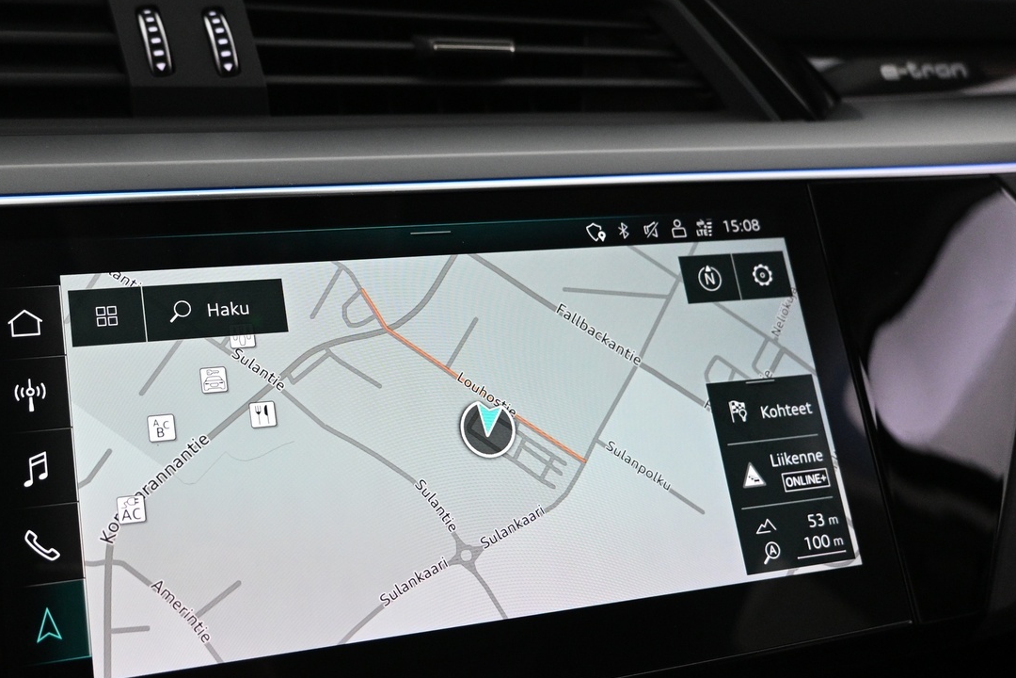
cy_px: 379
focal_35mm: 36
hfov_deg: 52.3
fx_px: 1016
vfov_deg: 36.8
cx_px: 352
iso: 1600
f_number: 3.5
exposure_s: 1/50
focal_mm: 16
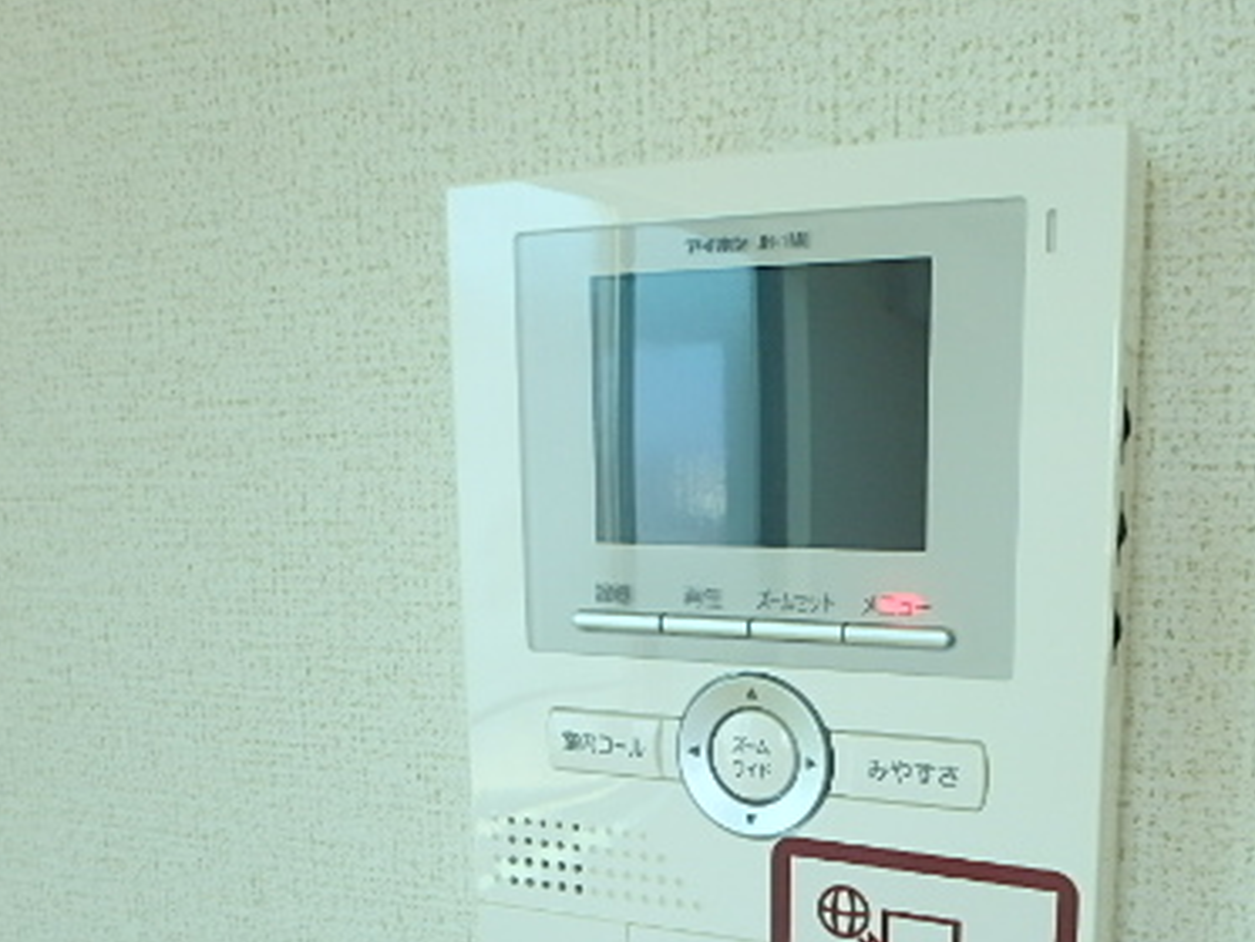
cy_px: 733
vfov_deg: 38.4
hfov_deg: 50.7
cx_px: 808
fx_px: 1306
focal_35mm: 36
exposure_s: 1/60
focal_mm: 3.7
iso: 200
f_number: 3.5
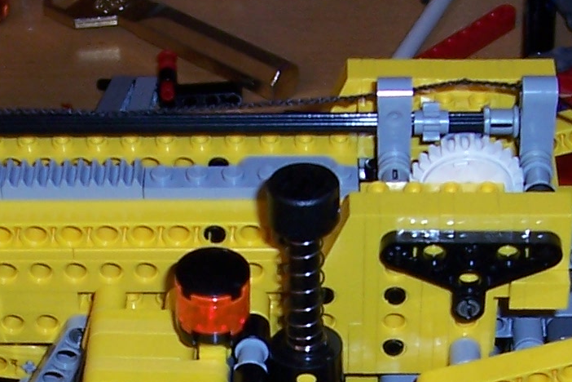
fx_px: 1970
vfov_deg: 10.8
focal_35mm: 124
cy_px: 488
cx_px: 196
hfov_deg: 16.5
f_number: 2.7
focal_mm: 5.6
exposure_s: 1/60
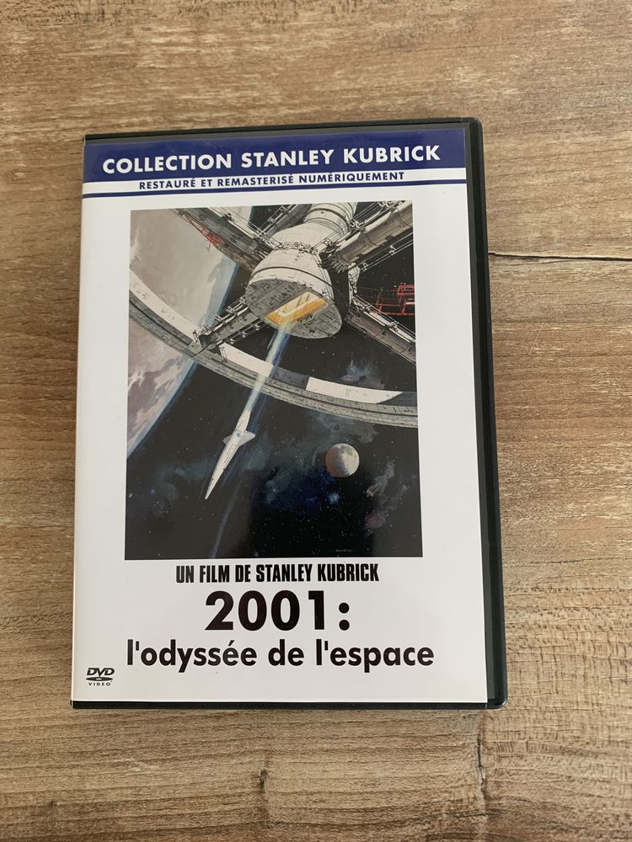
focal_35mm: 26
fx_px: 633
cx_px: 316
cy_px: 421
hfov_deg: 53.1
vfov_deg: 67.3
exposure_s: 1/60
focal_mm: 4.25
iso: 100
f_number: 1.8
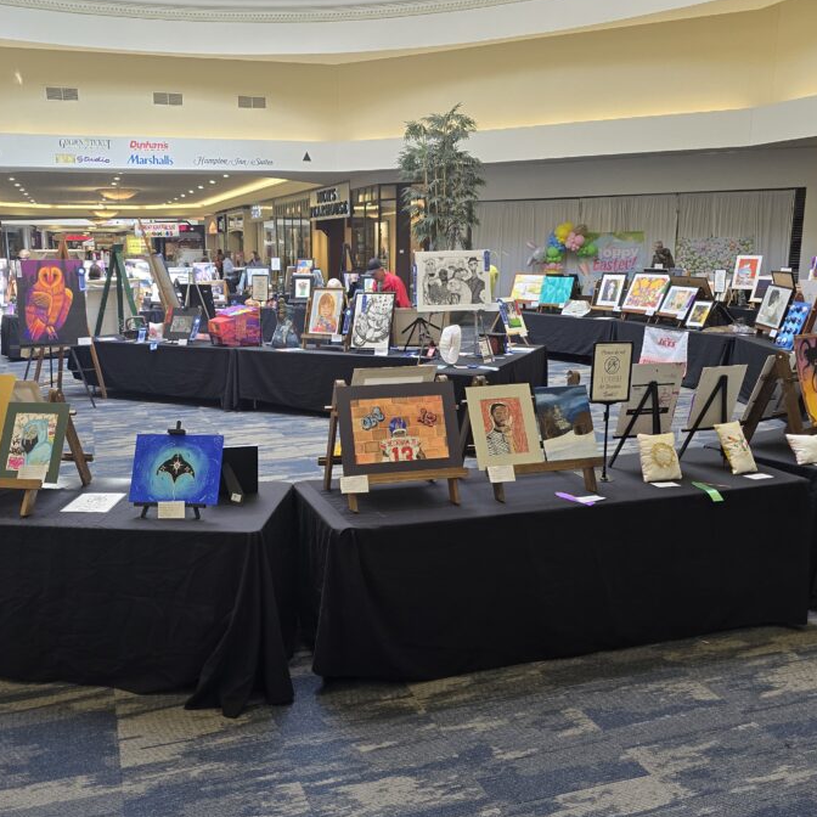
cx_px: 340
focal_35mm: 31
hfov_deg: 52.3
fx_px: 828
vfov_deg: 52.5
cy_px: 393
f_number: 1.7
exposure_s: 1/120
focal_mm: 6.3
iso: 125
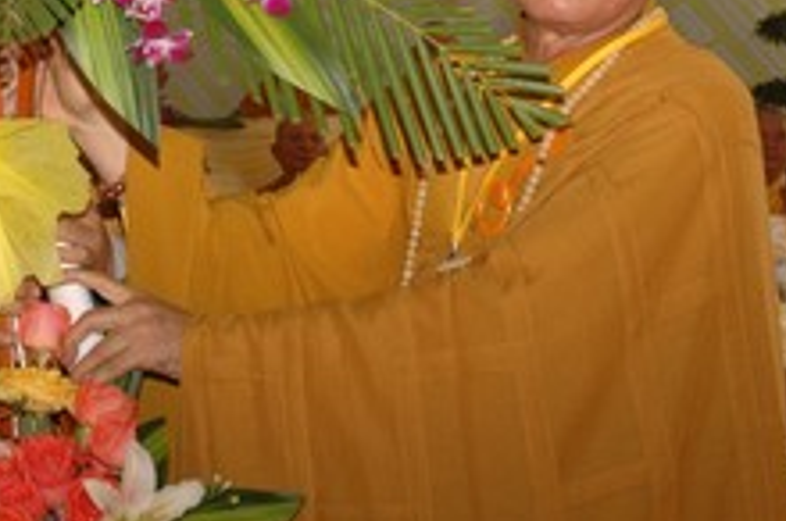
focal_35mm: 135
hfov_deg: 14.8
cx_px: -46
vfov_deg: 9.9
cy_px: -125
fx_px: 2953
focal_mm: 31
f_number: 5
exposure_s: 1/60
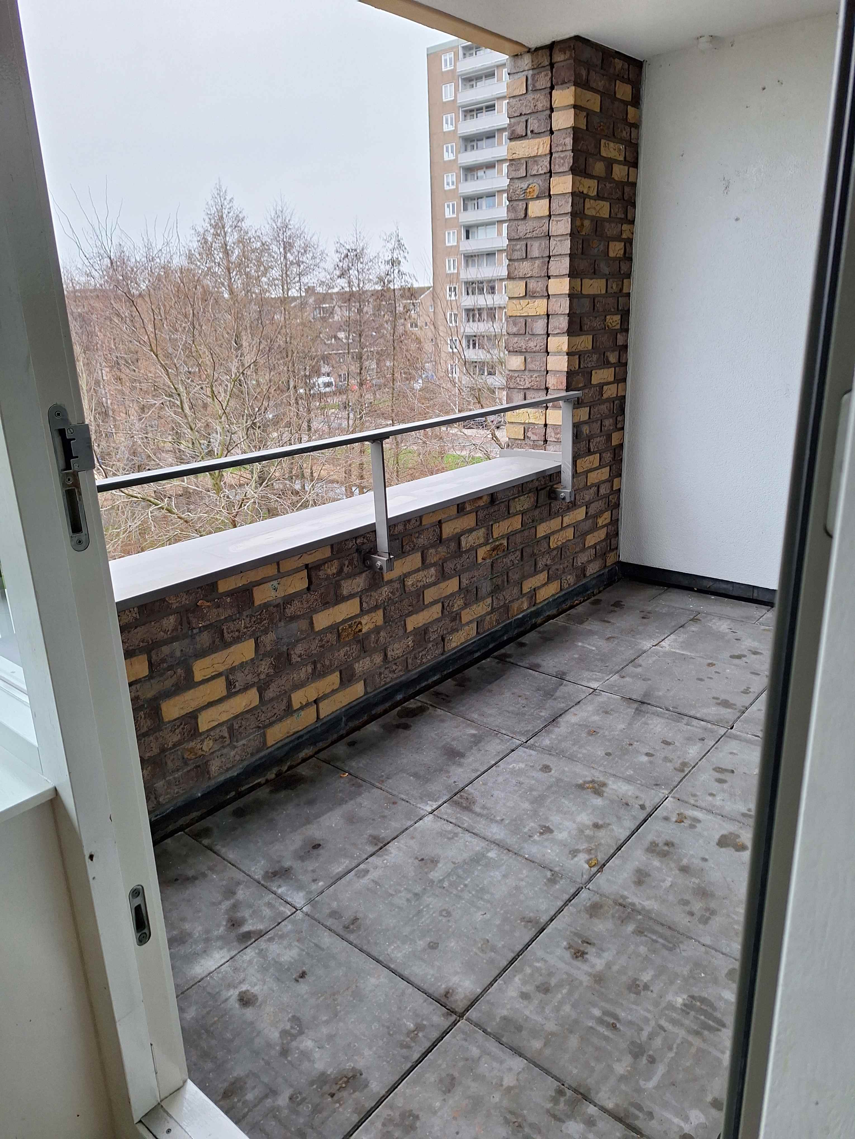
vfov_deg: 73.9
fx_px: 757
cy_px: 570
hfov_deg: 58.9
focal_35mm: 23
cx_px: 428
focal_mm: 5.54
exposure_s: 1/50
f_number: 1.8
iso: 80
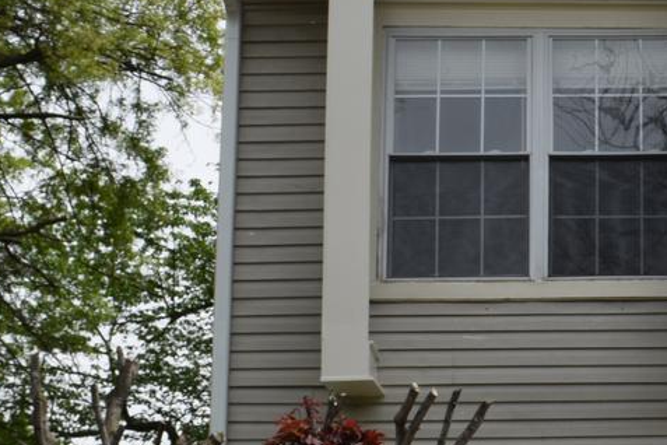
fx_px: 2149
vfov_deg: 11.8
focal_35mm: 116
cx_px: 810
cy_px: 110
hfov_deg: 16.8
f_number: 8
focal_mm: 18
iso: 200
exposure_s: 1/400
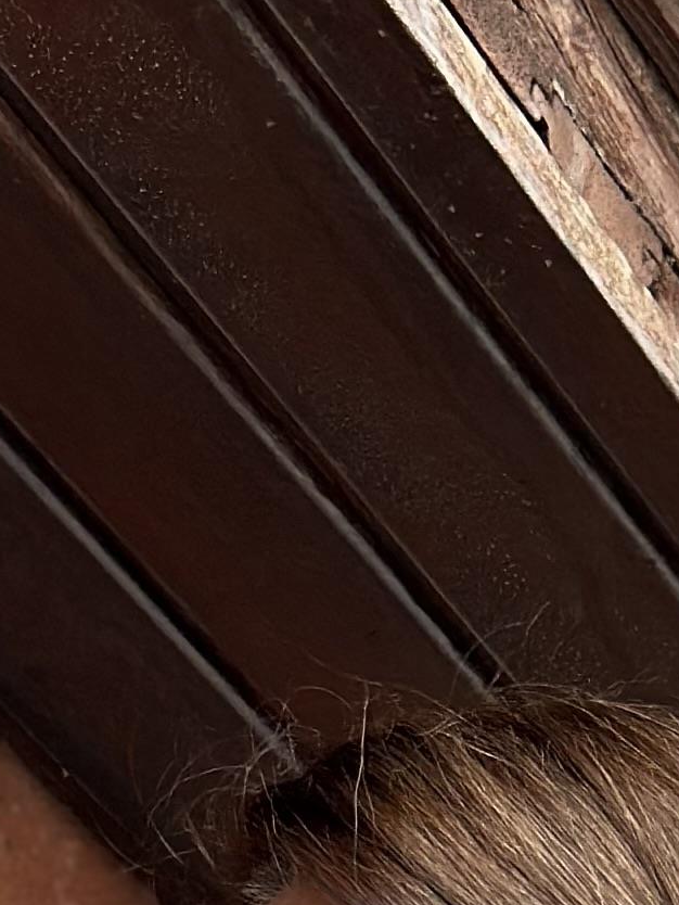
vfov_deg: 8.0
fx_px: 6065
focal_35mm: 232
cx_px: 460
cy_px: 2062
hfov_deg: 6.4
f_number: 1.78
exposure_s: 1/334
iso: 80
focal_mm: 6.86
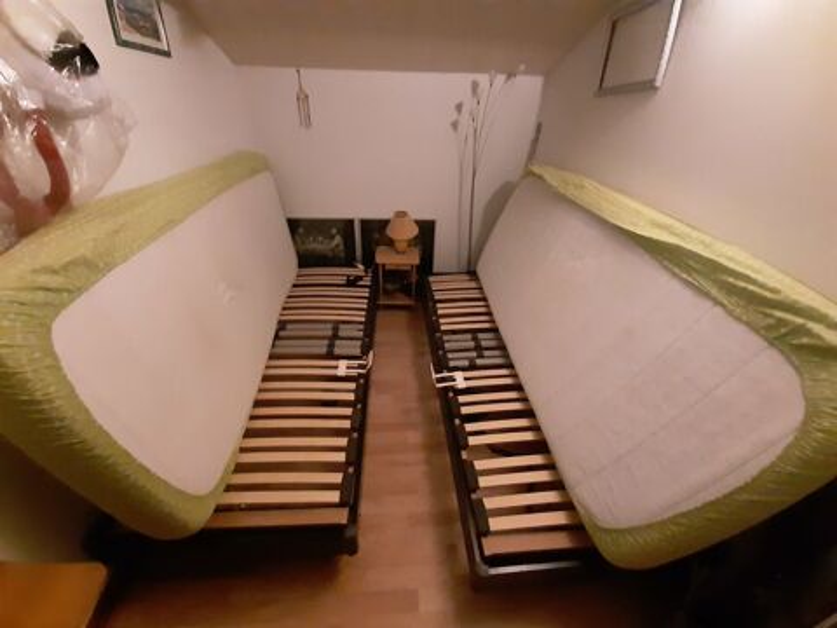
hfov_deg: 106.2
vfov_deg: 89.9
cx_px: 418
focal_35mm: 13
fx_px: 314
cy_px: 314
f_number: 2.2
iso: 800
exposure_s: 1/17
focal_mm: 1.42
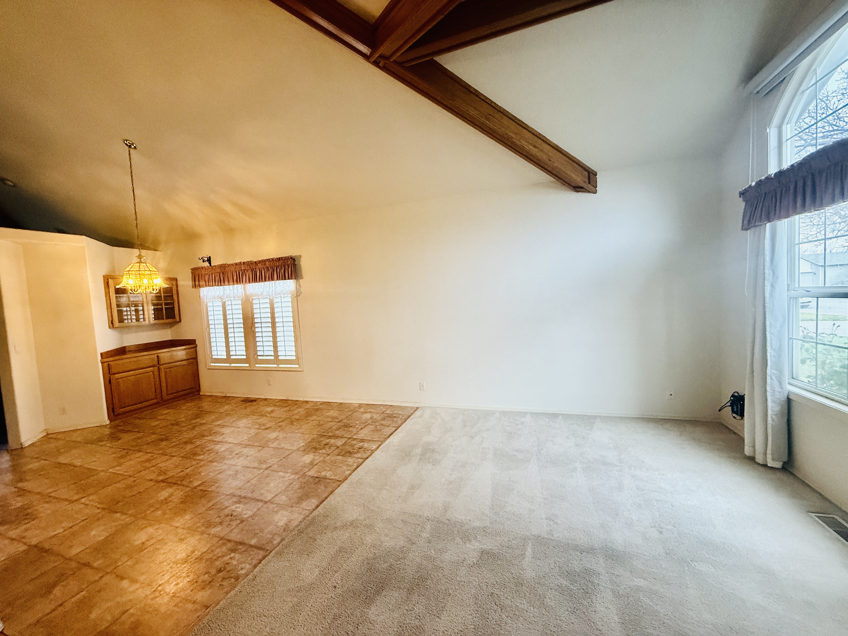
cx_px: 424
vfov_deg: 85.7
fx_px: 343
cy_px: 318
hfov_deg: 102.1
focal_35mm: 14
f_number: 2.2
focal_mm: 2.22
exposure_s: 1/120
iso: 320
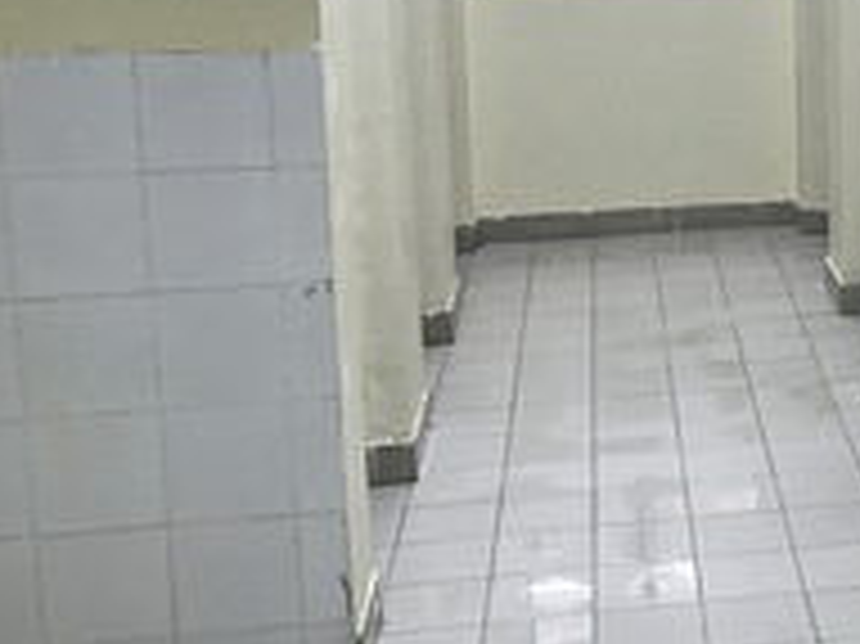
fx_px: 1664
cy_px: 92
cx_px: 979
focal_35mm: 67
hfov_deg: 26.4
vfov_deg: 21.5
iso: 25
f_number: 1.8
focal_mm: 3.99
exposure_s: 1/33
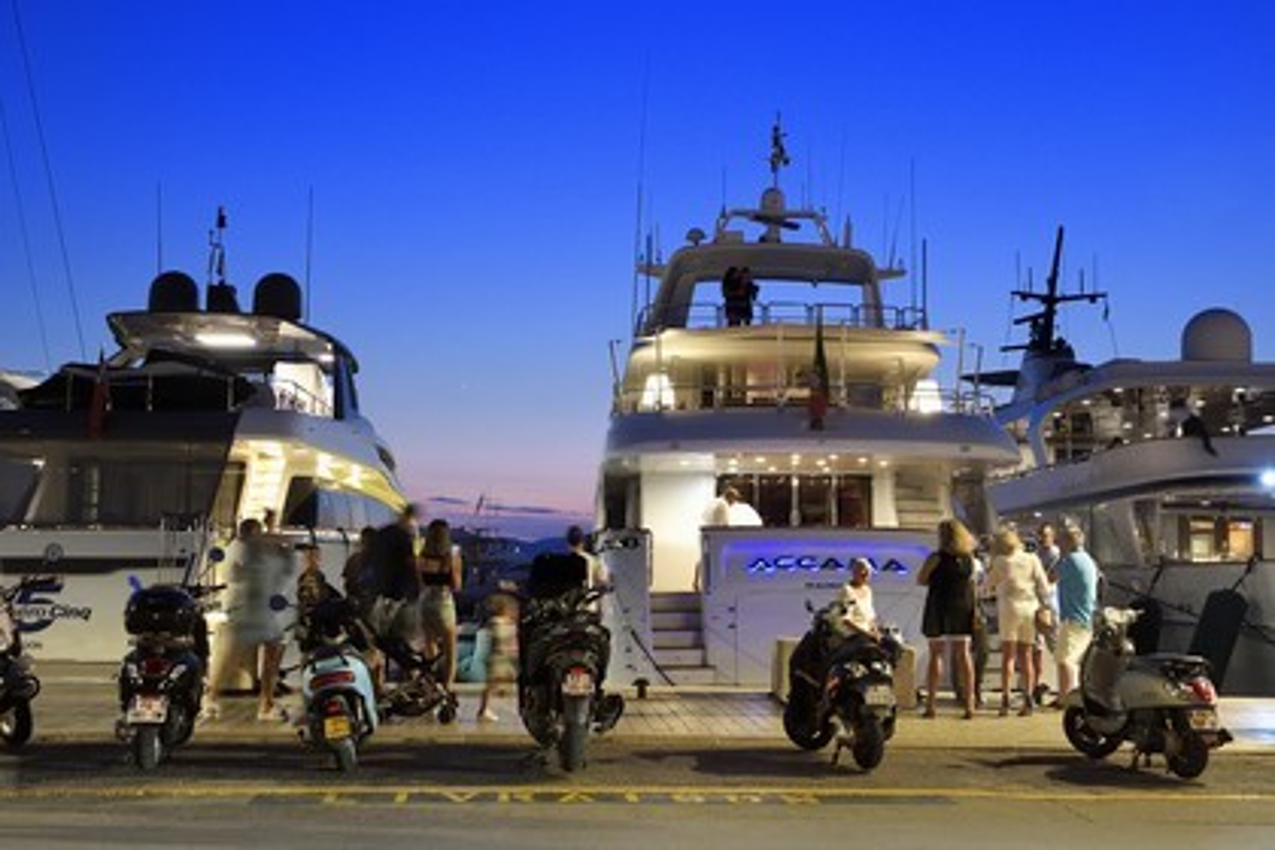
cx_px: 638
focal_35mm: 40
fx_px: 1417
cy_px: 425
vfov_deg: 33.4
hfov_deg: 48.5
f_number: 7.1
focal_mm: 40
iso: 1600
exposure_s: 1/5
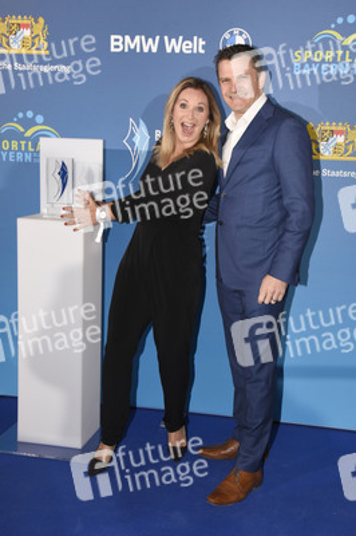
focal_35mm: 44
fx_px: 654
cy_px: 268
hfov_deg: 30.5
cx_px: 178
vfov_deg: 44.5
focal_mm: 44
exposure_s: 1/80
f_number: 6.3
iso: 2500
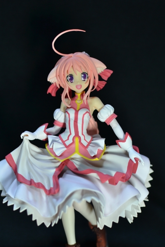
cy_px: 149
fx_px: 458
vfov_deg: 30.1
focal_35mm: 67
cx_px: 79
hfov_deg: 20.4
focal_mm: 35
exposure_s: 1/40
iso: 200
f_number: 2.8
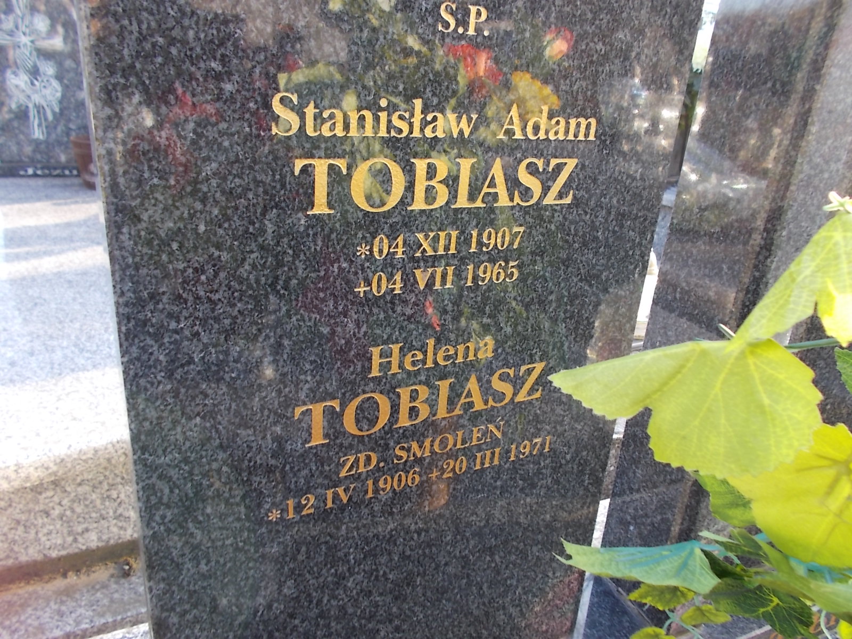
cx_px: 426
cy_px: 320
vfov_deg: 53.1
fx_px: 640
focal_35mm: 26
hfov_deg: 67.3
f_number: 3.2
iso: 80
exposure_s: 1/50
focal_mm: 4.6
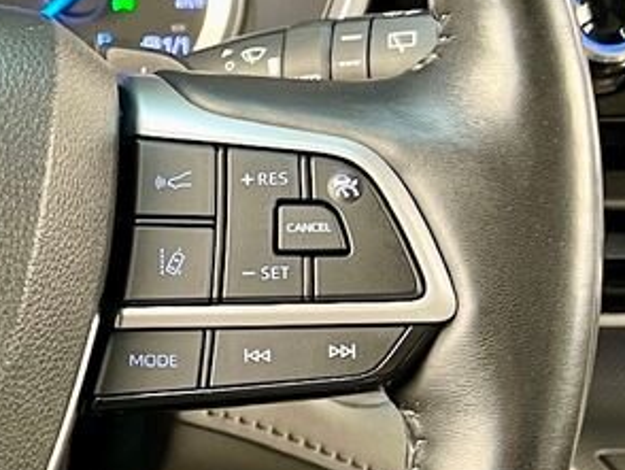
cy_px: 234
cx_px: -251
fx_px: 1915
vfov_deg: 14.0
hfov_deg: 17.1
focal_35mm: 106
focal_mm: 5.7
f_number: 1.5
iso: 320
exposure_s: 1/50
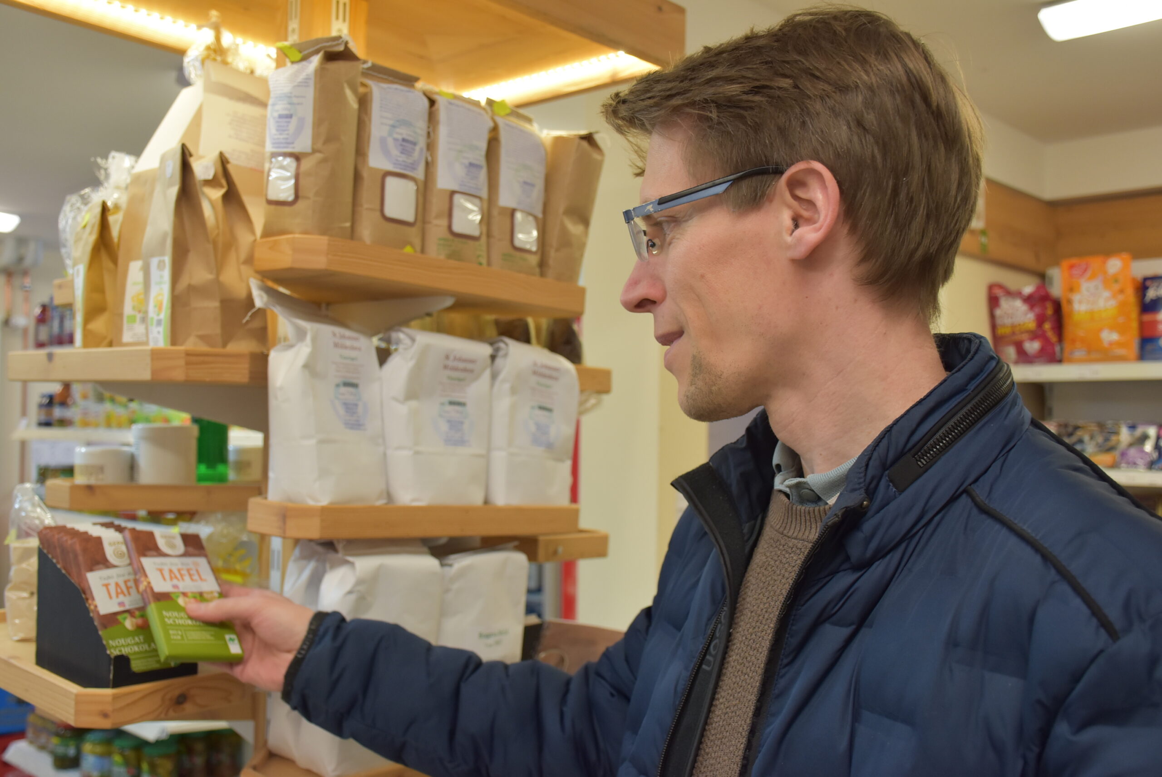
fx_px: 1163
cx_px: 581
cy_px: 388
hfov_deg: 53.1
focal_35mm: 36
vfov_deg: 36.9
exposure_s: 1/60
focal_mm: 24
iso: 640
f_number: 4
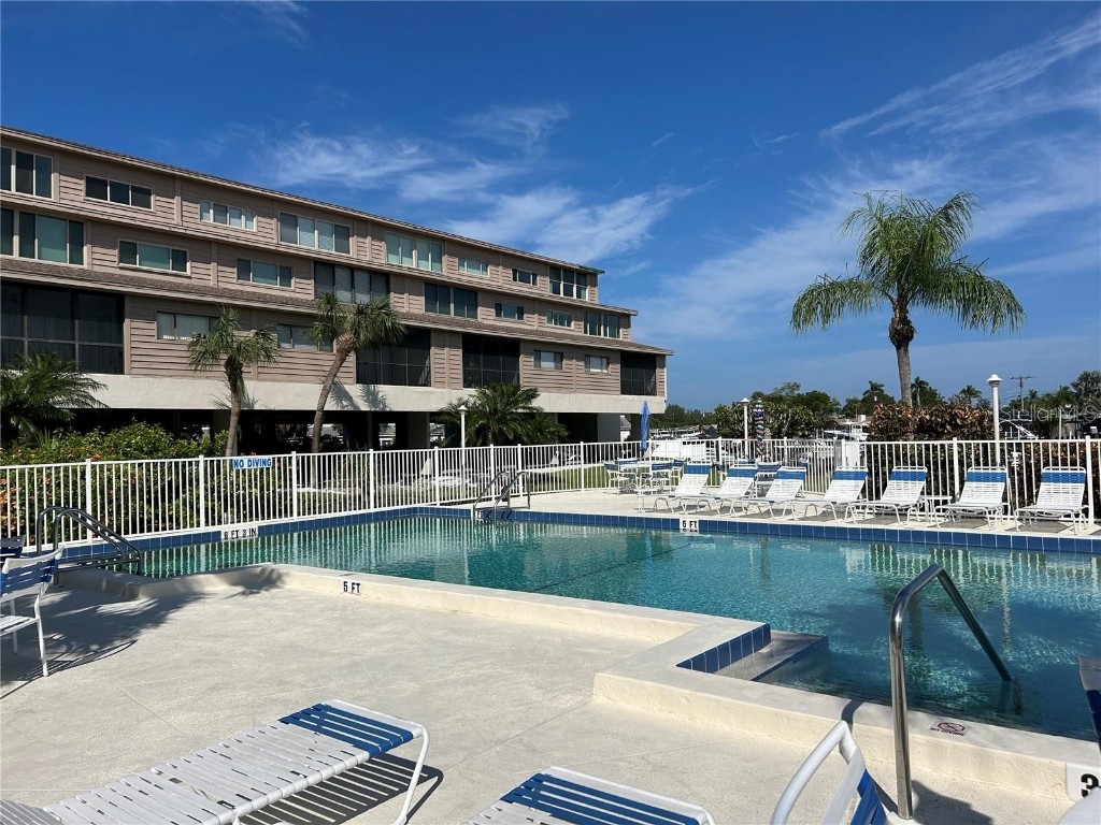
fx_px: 827
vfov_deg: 53.1
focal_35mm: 26
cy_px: 412
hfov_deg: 67.3
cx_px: 550
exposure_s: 1/11364
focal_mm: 5.7
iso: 50
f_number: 1.5
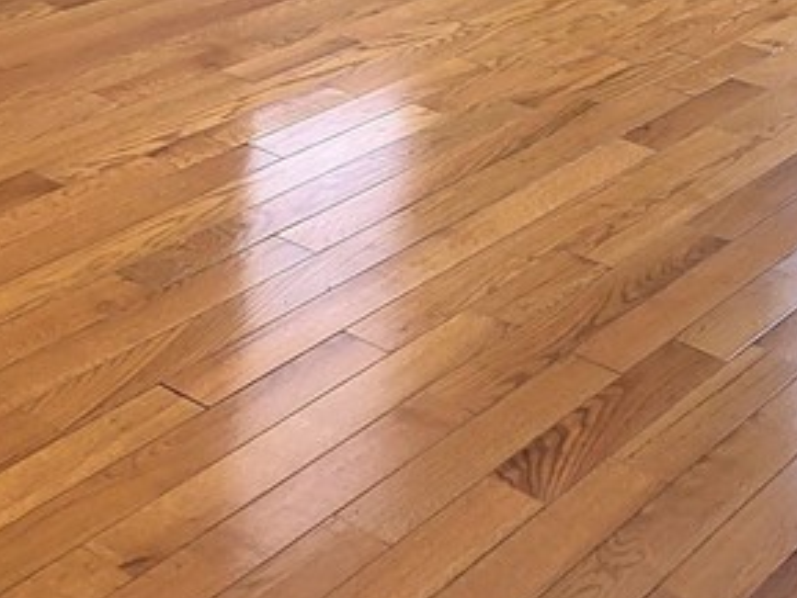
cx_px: 204
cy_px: -383
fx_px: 1958
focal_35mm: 85
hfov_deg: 22.8
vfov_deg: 15.6
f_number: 1.8
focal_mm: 5
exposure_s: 1/120
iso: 160
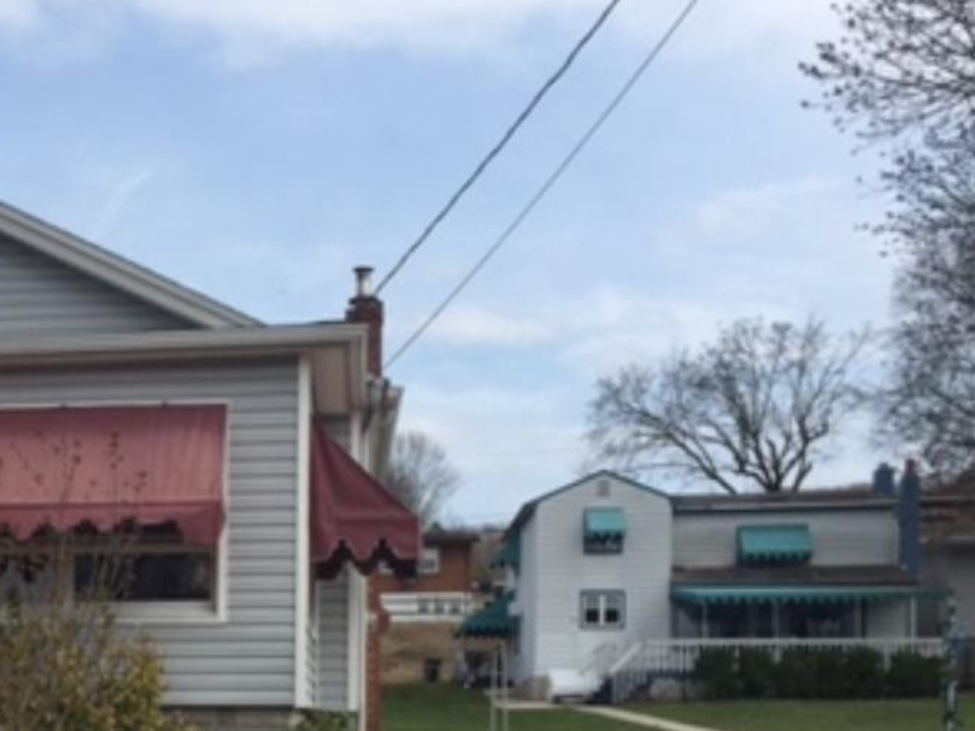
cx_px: 4
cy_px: 718
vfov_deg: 22.5
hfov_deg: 28.8
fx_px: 1774
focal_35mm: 63
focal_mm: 4.15
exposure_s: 1/2326
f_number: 2.2
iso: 32
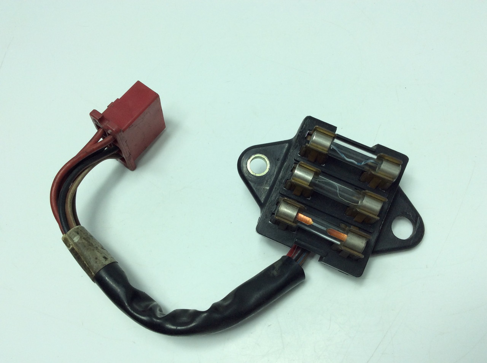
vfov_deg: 44.1
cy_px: 182
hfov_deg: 56.9
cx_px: 244
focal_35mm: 32
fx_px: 450
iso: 32
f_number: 2.4
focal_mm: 3.3
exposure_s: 1/539
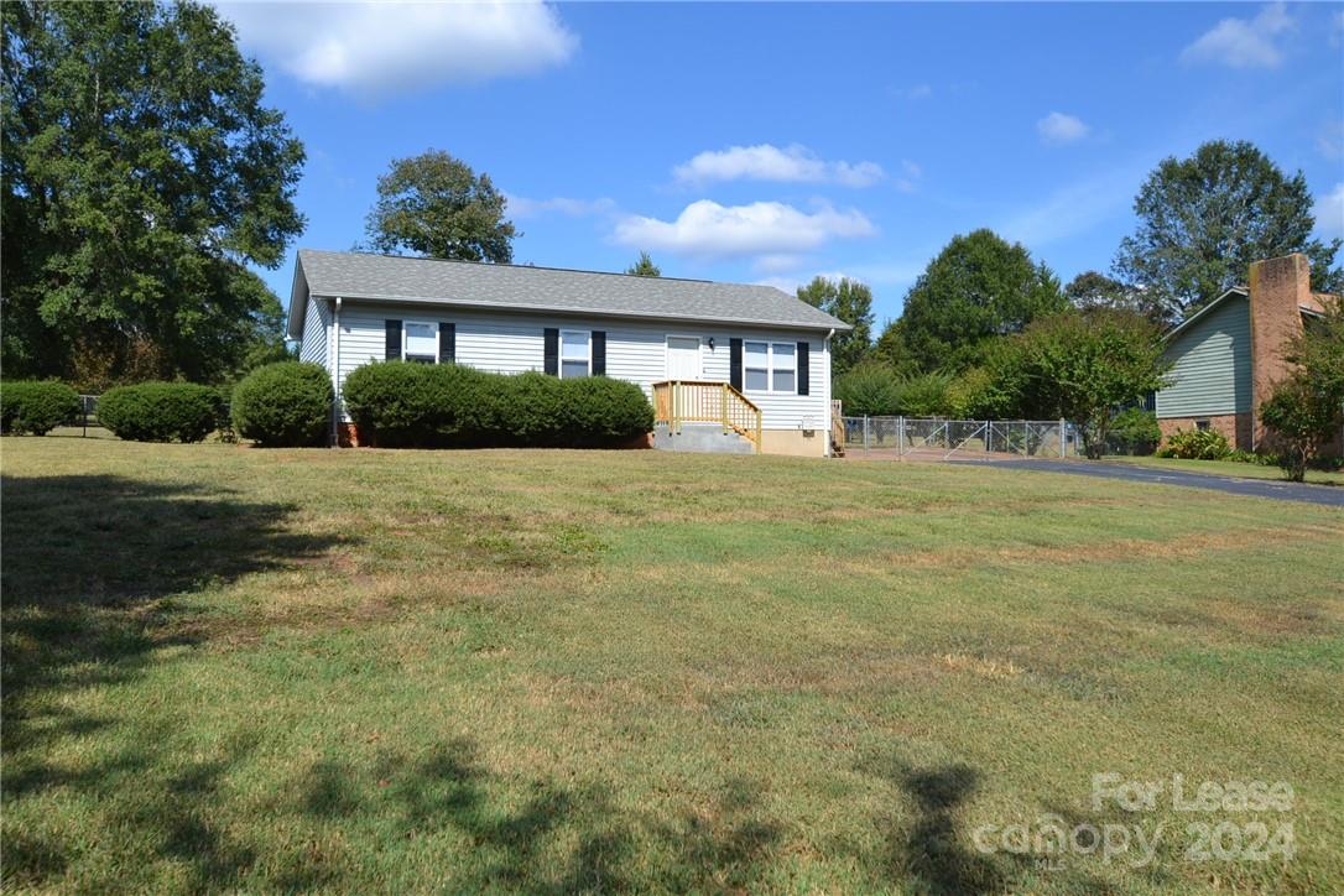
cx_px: 672
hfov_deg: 70.4
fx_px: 952
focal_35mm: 26
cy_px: 448
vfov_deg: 50.4
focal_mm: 17
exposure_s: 1/250
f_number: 8
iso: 100
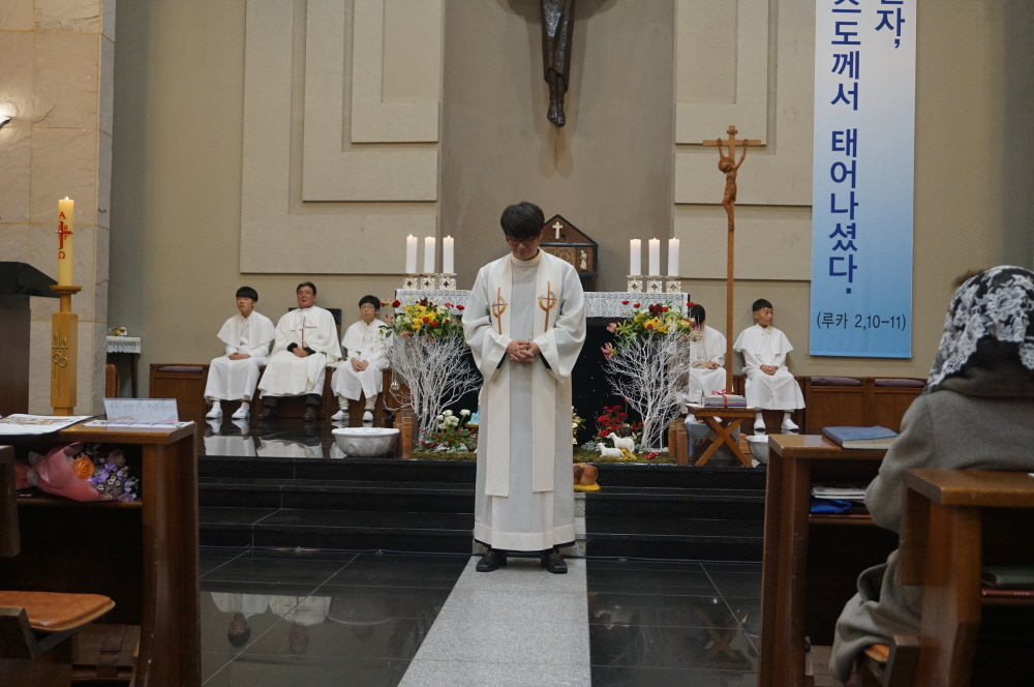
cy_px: 344
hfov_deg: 51.3
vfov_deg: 35.4
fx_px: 1076
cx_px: 517
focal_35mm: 38
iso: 1600
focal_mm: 25
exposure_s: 1/160
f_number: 4.5
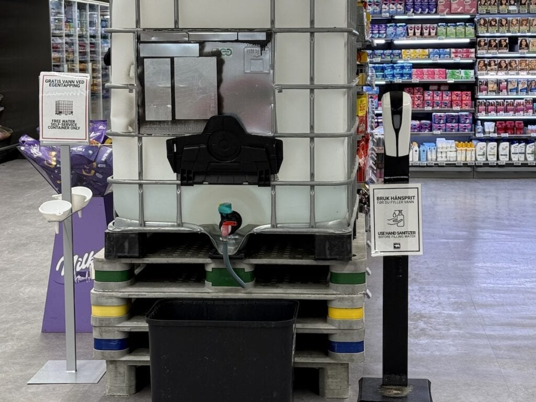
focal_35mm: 48
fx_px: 743
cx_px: 268
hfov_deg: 39.7
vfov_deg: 30.3
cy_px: 201
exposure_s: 1/100
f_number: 1.78
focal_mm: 6.76
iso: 50
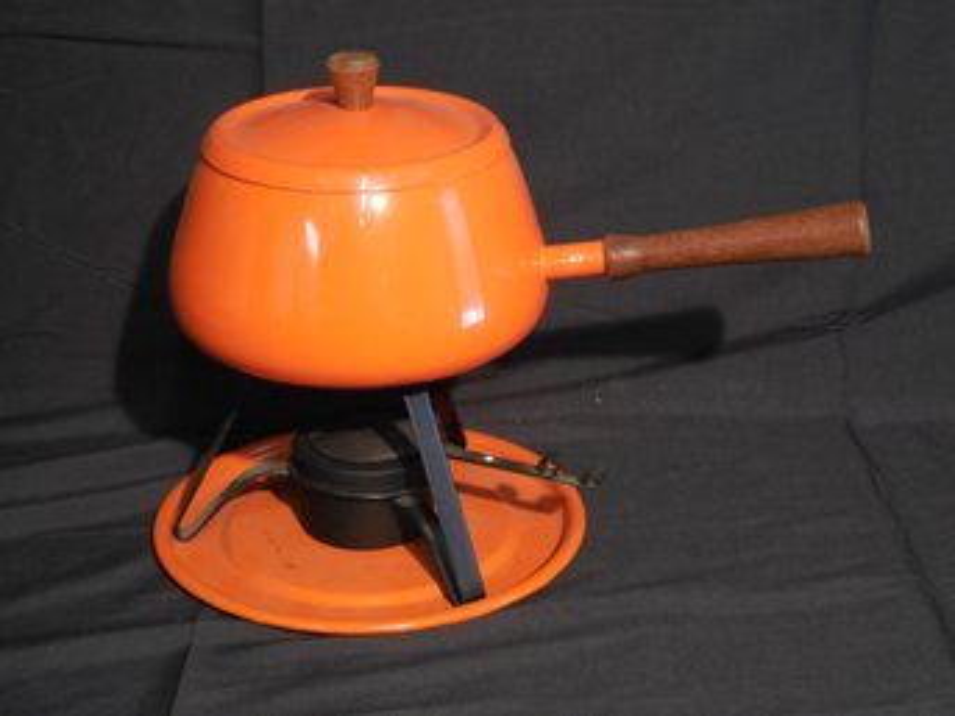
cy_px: 358
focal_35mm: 61
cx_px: 478
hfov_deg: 31.7
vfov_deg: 24.0
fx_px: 1682
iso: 400
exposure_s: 1/20
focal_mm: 11
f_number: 4.3
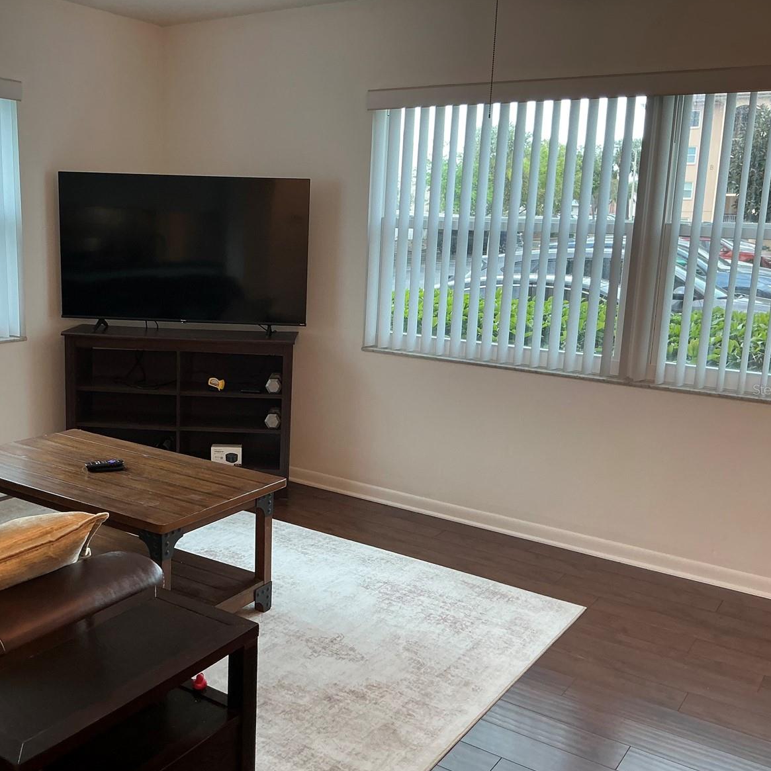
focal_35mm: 34
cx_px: 286
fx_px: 857
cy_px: 389
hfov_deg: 48.0
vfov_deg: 48.4
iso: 40
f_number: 1.8
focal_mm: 3
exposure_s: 1/60
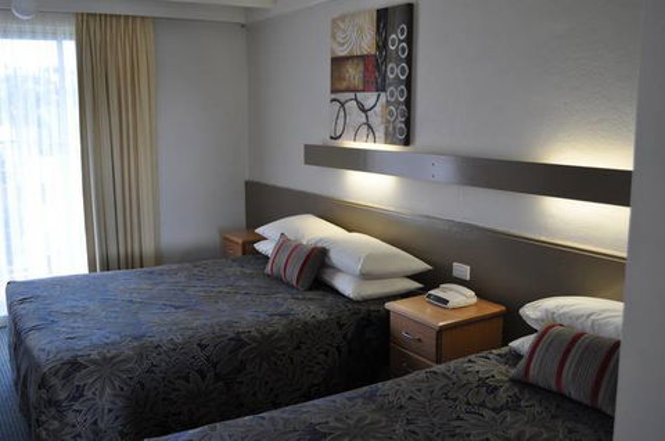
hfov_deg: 53.2
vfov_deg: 36.7
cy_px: 220
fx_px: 664
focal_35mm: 36
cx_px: 332
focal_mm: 24
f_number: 4
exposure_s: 1/60
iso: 560
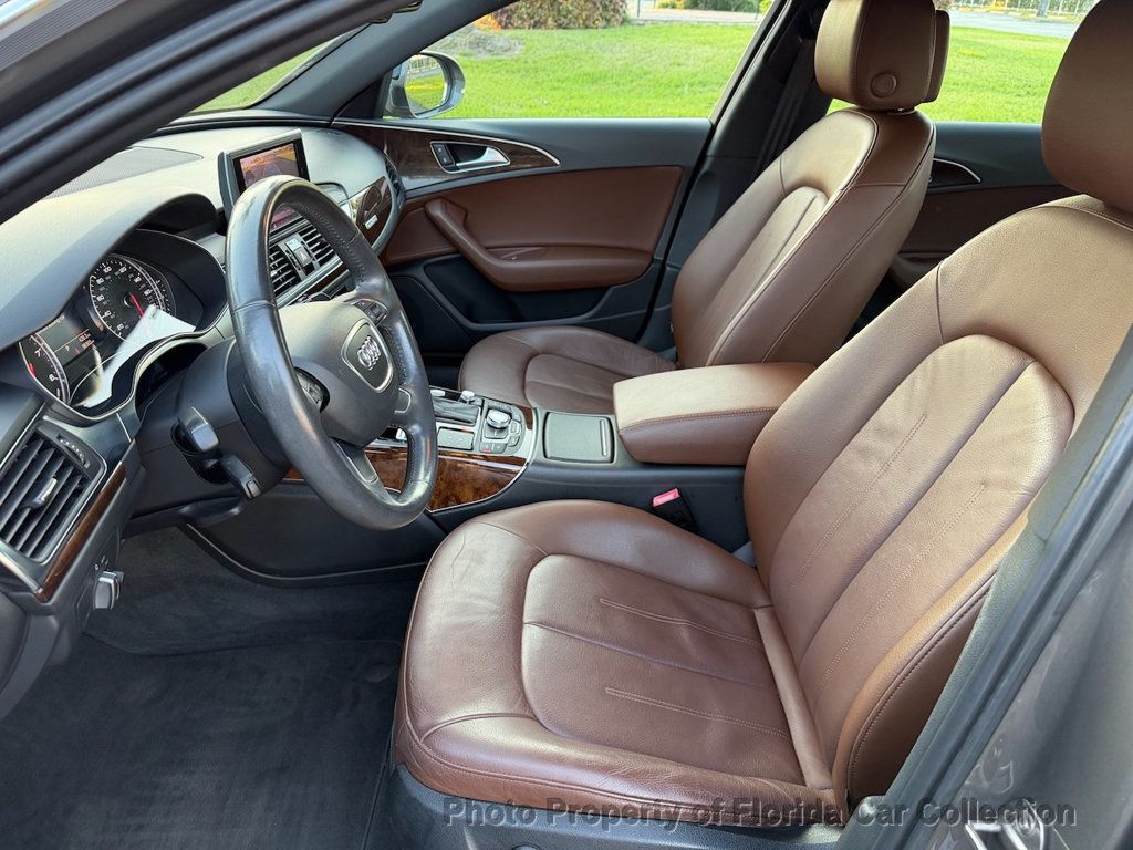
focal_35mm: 24
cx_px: 566
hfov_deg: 71.6
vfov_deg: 56.8
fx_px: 786
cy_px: 425
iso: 200
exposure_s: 1/106
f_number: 1.78
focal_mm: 6.76
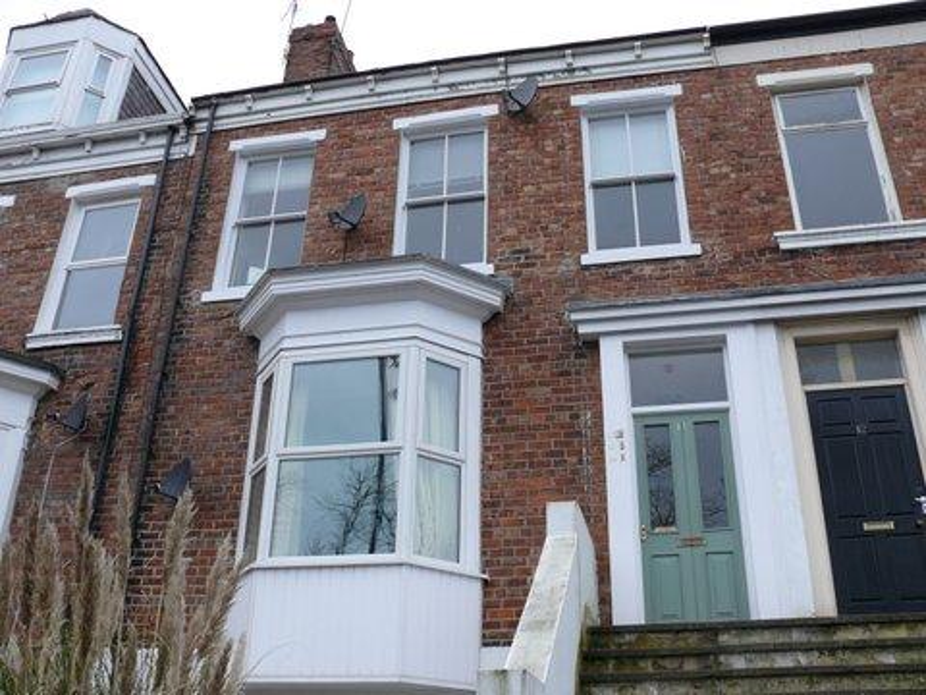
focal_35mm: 35
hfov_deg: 52.6
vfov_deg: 40.7
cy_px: 348
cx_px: 463
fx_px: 936
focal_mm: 7.4
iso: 100
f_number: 4
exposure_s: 1/100
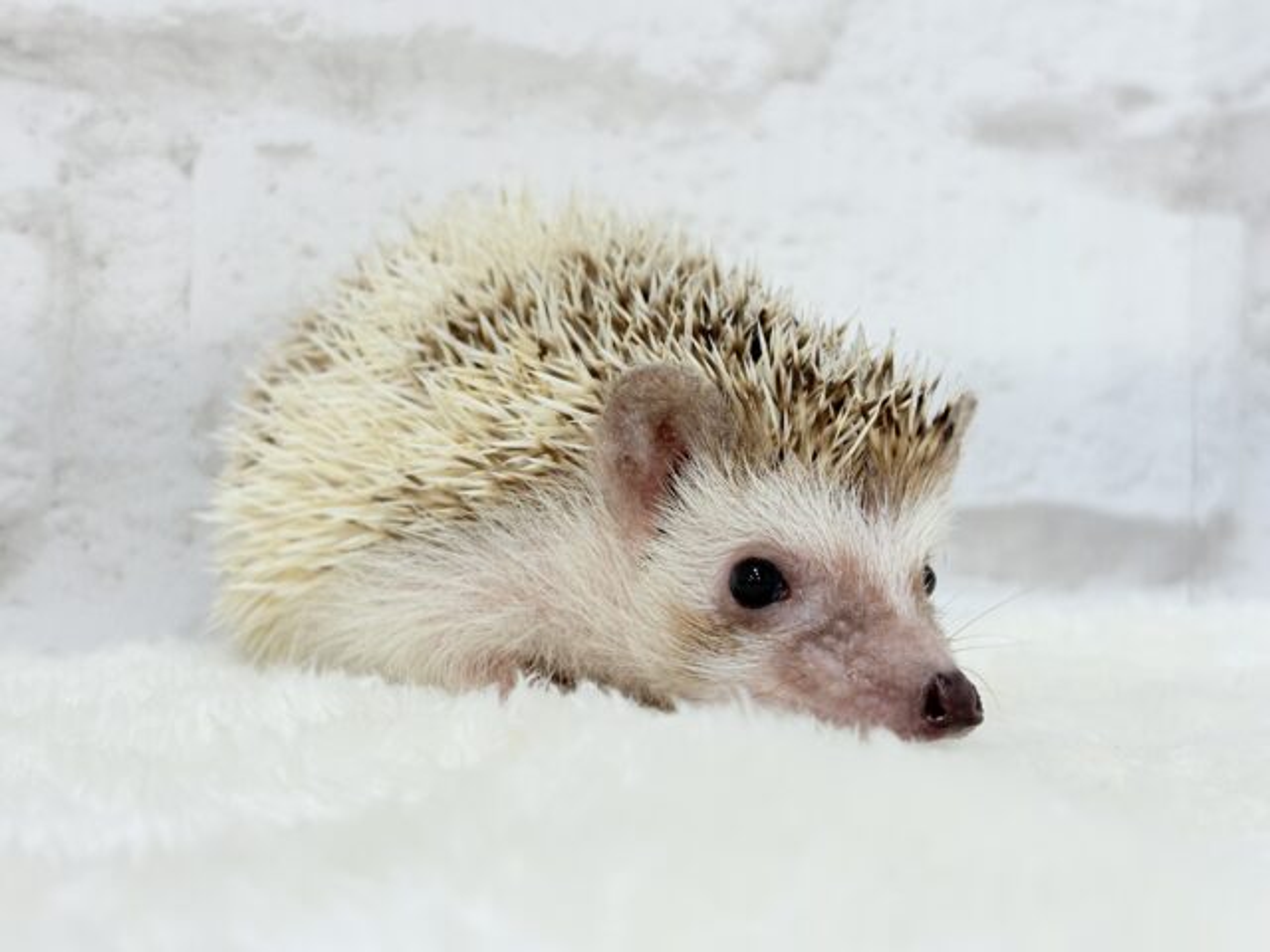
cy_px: 476
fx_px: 1908
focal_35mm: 52
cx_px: 635
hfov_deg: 36.8
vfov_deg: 28.0
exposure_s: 1/50
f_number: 1.6
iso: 40
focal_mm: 5.96
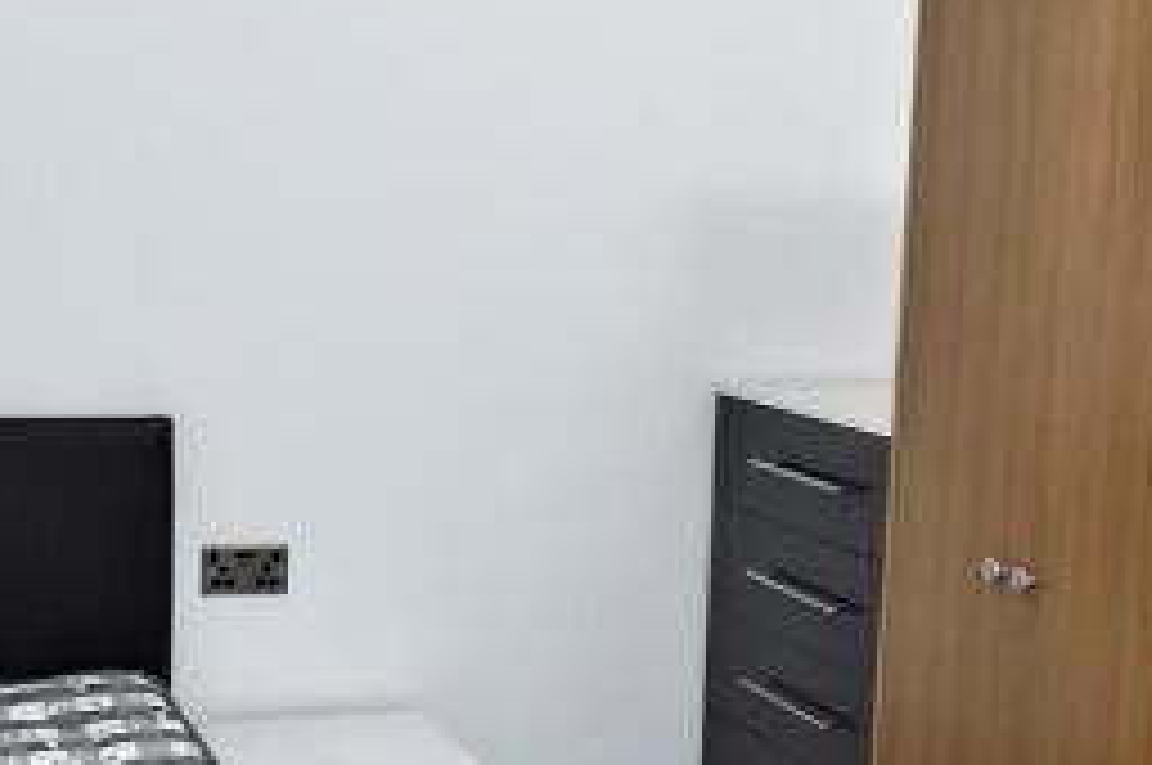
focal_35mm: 67
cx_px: 522
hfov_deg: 30.1
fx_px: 2141
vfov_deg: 20.2
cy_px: 515
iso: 800
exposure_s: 1/100
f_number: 5
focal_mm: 24
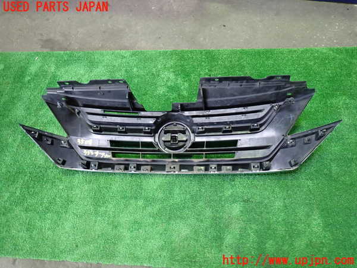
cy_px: 134
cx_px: 178
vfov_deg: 54.9
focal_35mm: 25
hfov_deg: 69.4
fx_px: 258
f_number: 2
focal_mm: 4.5
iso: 400
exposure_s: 1/30
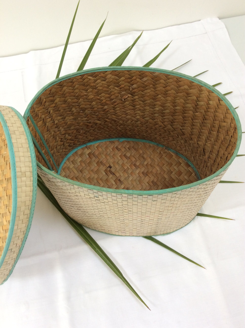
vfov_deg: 56.9
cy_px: 164
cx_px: 122
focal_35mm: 32
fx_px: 303
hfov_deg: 44.1
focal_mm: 3.3
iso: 32
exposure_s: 1/25
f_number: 2.4
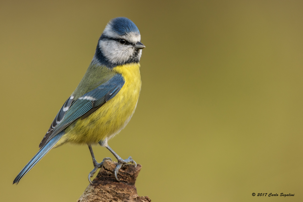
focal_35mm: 900
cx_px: 152
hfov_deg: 2.3
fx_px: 7573
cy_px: 101
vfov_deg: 1.5
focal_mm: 600
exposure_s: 1/400
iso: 280
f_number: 6.3
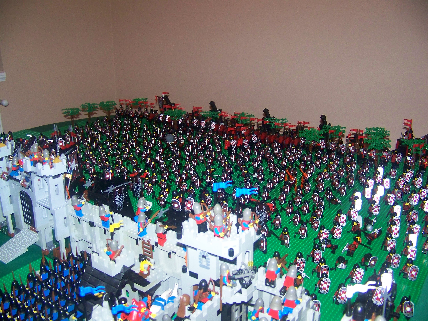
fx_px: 445
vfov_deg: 39.7
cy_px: 160
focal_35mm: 36
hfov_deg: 51.4
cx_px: 214
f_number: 2.8
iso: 200
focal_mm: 5.85
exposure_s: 1/30
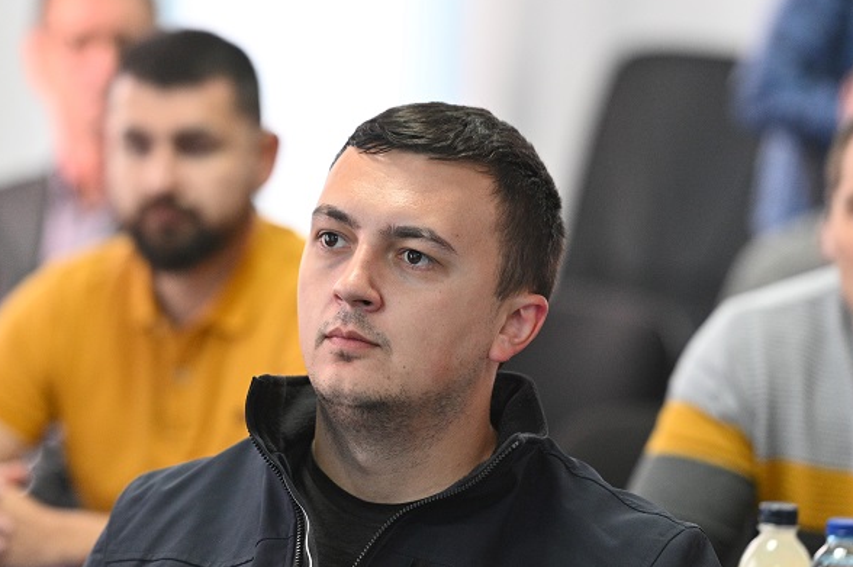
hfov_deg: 8.7
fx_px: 5634
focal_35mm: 238
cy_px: 306
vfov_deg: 5.8
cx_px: 374
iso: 2500
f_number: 2.8
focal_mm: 175
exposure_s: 1/320
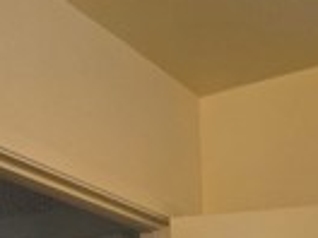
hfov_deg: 28.2
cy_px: 560
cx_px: 342
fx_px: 579
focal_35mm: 63
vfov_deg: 15.0
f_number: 2.2
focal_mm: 1.7
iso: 40
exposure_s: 1/60
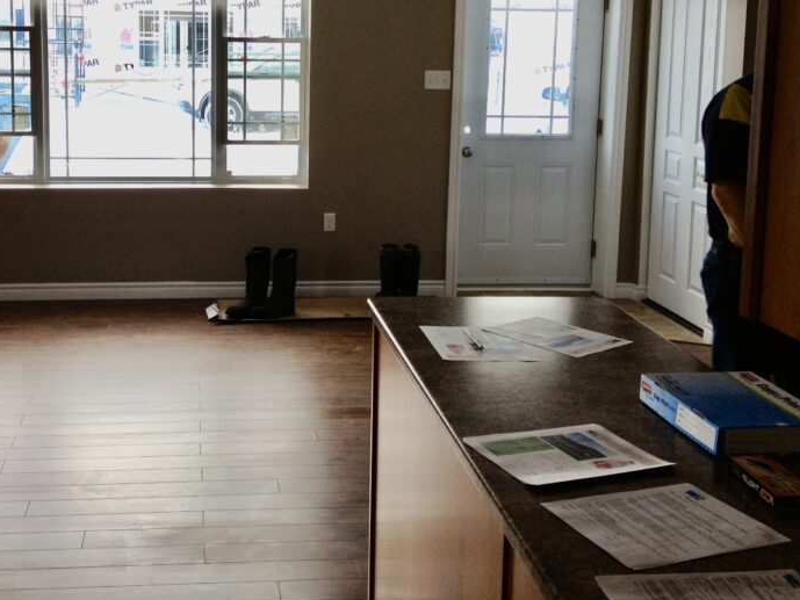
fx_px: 1202
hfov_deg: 36.5
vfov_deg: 27.7
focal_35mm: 52
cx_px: 273
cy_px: 167
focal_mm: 4.28
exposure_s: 1/141
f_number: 2.4
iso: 50
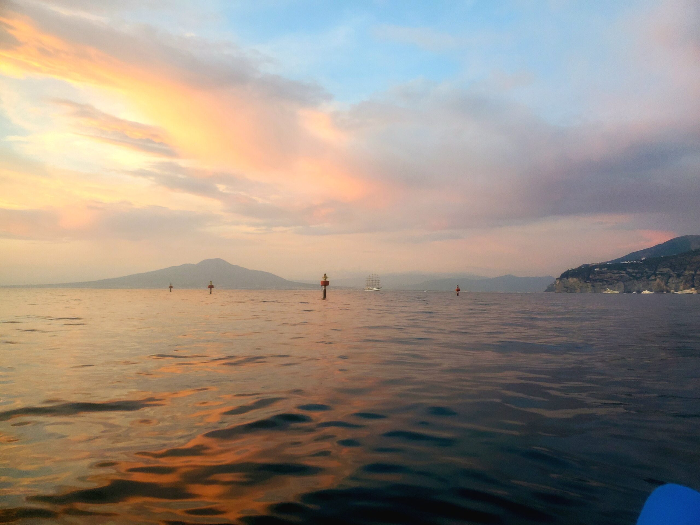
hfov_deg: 67.3
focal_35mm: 26
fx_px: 526
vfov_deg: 53.1
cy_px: 262
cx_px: 350
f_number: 2.4
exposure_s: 1/120
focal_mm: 4.3
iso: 100
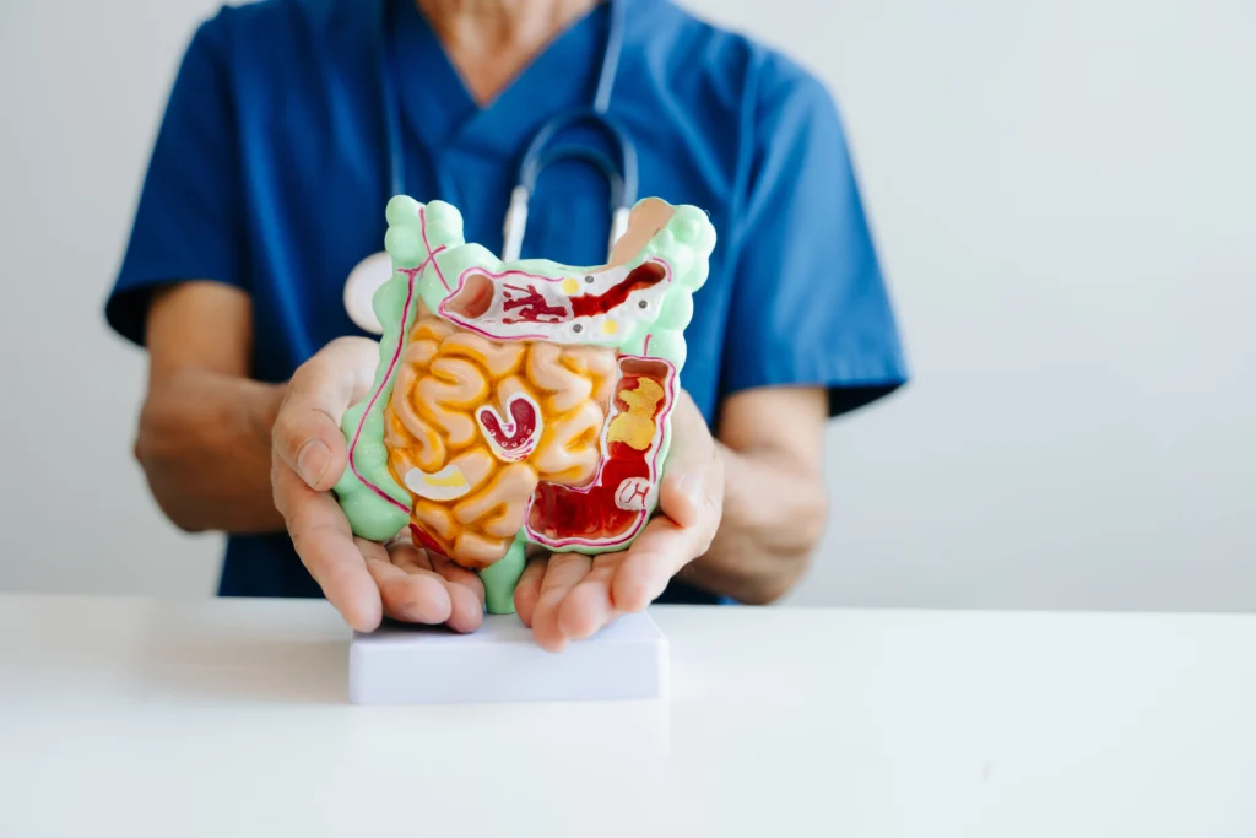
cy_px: 419
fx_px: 1675
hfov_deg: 41.1
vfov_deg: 28.1
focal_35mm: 48
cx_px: 628
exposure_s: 1/160
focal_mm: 48
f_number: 2.8
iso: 320
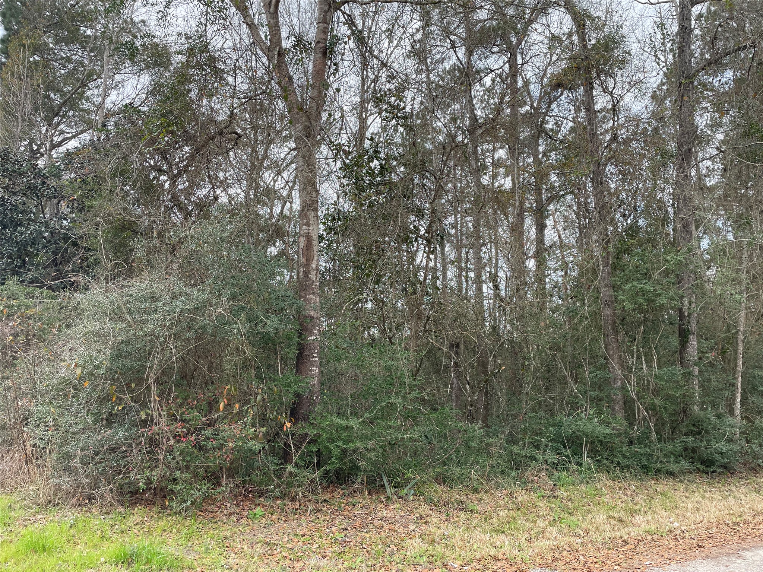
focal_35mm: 26
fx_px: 573
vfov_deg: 53.1
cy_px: 286
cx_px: 382
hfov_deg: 67.3
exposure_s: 1/759
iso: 32
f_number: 1.6
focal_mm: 4.2
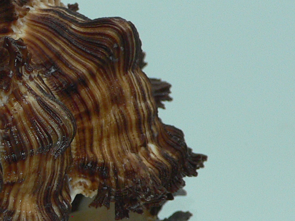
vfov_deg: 15.0
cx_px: 26
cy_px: 156
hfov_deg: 19.6
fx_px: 835
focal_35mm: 98
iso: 100
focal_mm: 4.6
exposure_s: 1/60
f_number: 2.8
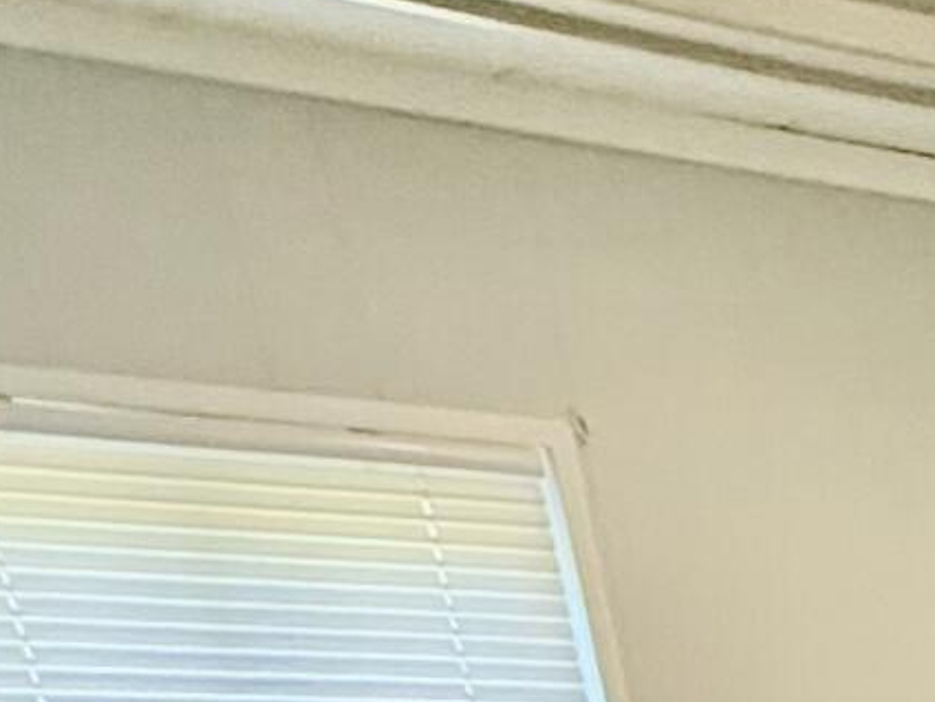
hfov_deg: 14.4
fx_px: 2674
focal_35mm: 99
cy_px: 2208
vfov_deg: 10.2
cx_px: 2150
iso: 400
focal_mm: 2.22
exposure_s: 1/60
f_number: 2.2
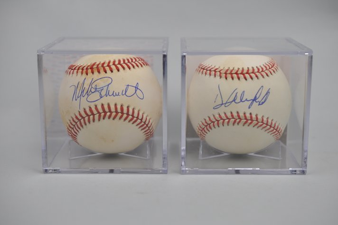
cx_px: 169
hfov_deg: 33.4
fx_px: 563
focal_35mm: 60
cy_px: 112
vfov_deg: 22.6
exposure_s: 1/100
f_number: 5
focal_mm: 40
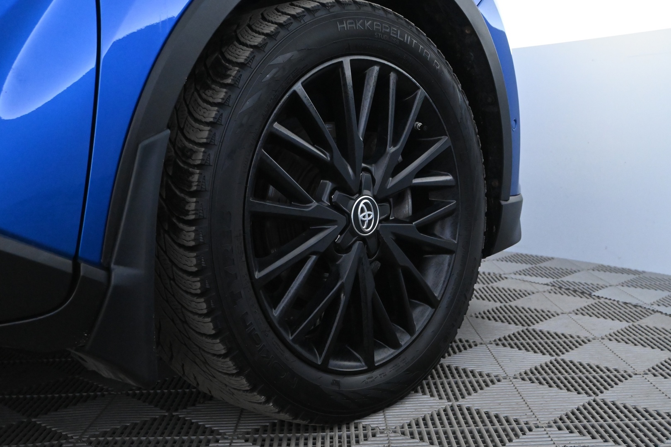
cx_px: 336
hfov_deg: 46.4
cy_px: 224
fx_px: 783
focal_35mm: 42
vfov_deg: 31.9
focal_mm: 28
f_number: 5.6
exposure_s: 1/100
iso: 6400
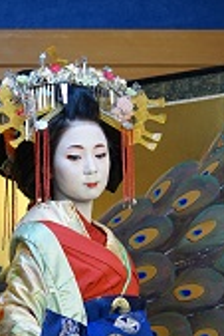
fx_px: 1444
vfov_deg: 13.0
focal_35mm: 155
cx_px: -10
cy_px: 383
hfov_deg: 8.8
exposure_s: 1/80
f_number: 1.8
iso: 100
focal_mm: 50
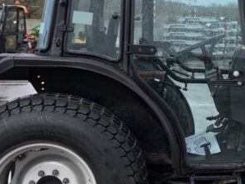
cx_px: 337
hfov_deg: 18.0
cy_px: 73
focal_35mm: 100
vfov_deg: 14.8
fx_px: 708
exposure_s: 1/709
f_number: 1.8
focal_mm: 3
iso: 16
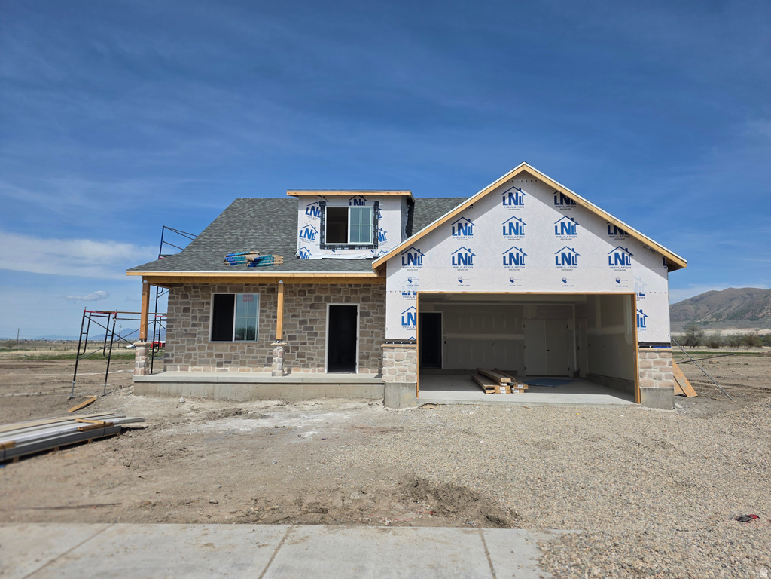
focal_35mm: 23
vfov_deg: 58.9
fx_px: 512
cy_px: 290
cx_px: 386
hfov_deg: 73.9
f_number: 1.7
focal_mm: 6.3
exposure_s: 1/7944
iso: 64
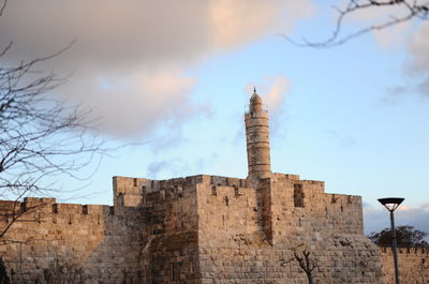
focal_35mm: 85
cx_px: 214
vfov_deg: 16.0
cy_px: 142
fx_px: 1011
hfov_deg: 24.0
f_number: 1.8
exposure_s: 1/4000
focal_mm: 85
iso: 800
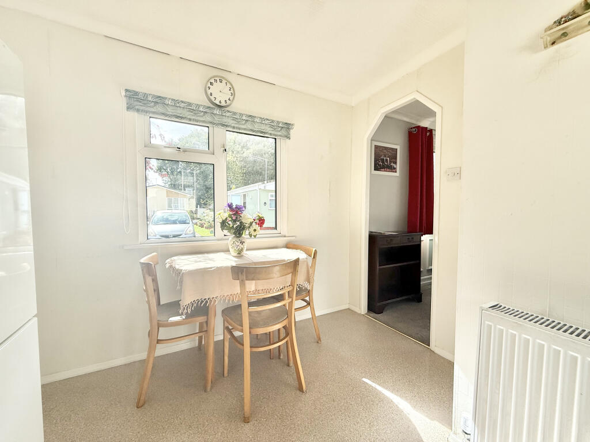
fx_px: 239
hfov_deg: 102.1
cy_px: 221
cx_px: 295
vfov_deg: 85.7
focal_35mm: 14
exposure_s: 1/596
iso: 64
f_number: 2.2
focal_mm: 2.22
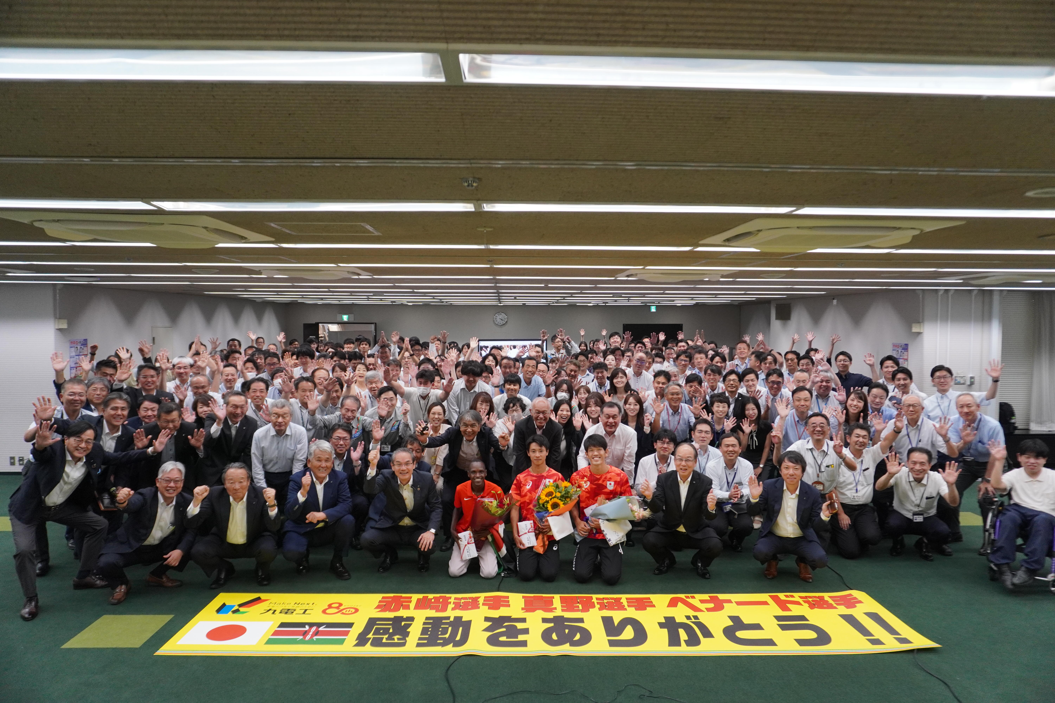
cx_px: 528
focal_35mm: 24
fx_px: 703
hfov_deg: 73.7
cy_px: 352
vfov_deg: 53.1
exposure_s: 1/160
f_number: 4
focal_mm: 16
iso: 1000
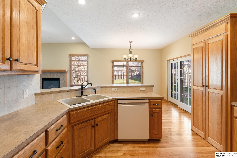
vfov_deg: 72.1
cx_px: 118
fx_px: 109
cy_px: 79
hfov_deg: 95.0
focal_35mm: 16
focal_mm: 16.5
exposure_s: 1/5
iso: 400
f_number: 9
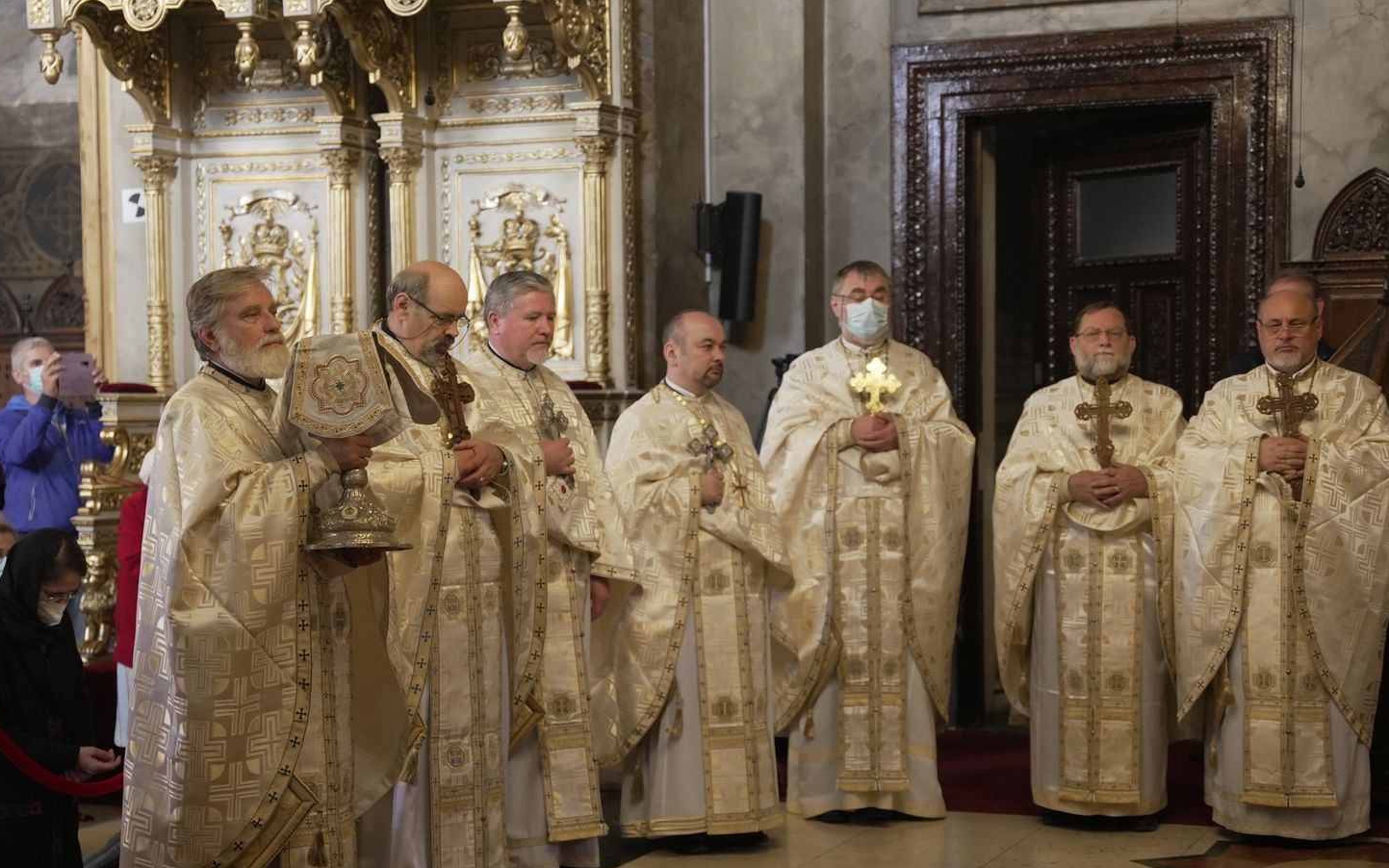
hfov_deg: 31.6
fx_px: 2453
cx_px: 675
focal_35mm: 65
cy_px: 503
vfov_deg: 20.1
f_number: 2.8
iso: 4000
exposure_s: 1/100
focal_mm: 56.7
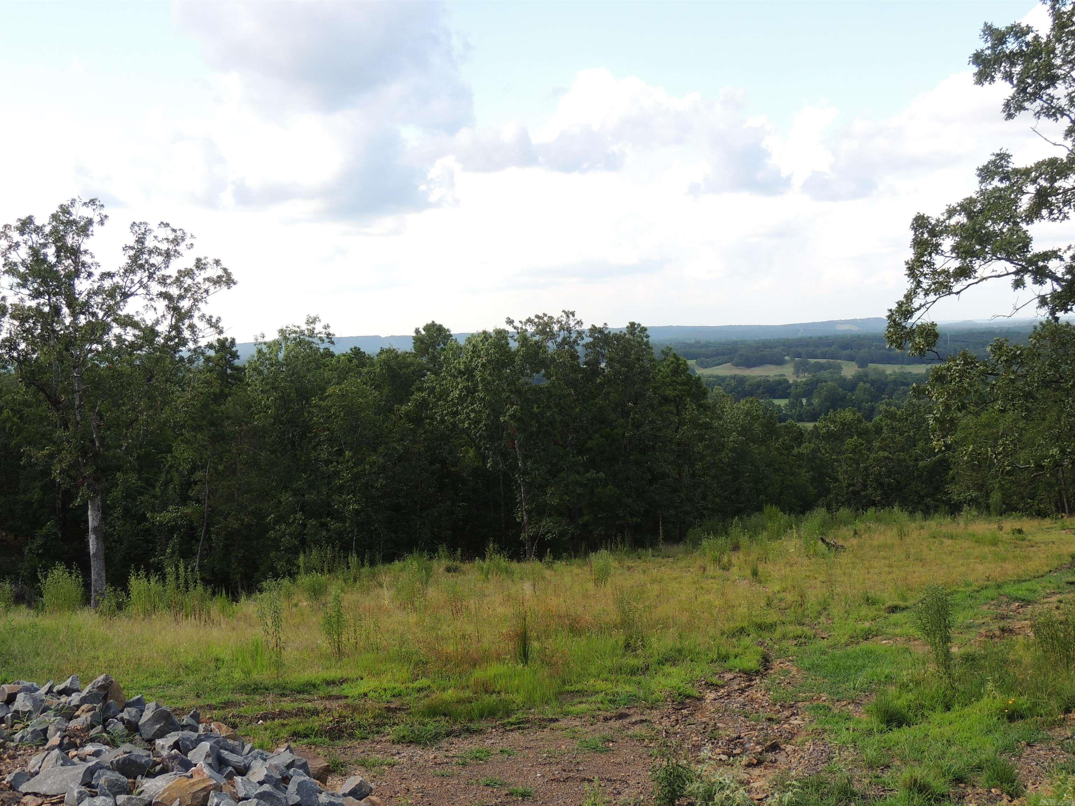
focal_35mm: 40
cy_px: 403
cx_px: 538
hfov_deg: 46.8
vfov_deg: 36.0
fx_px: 1242
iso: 100
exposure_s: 1/400
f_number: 3.3
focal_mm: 7.1
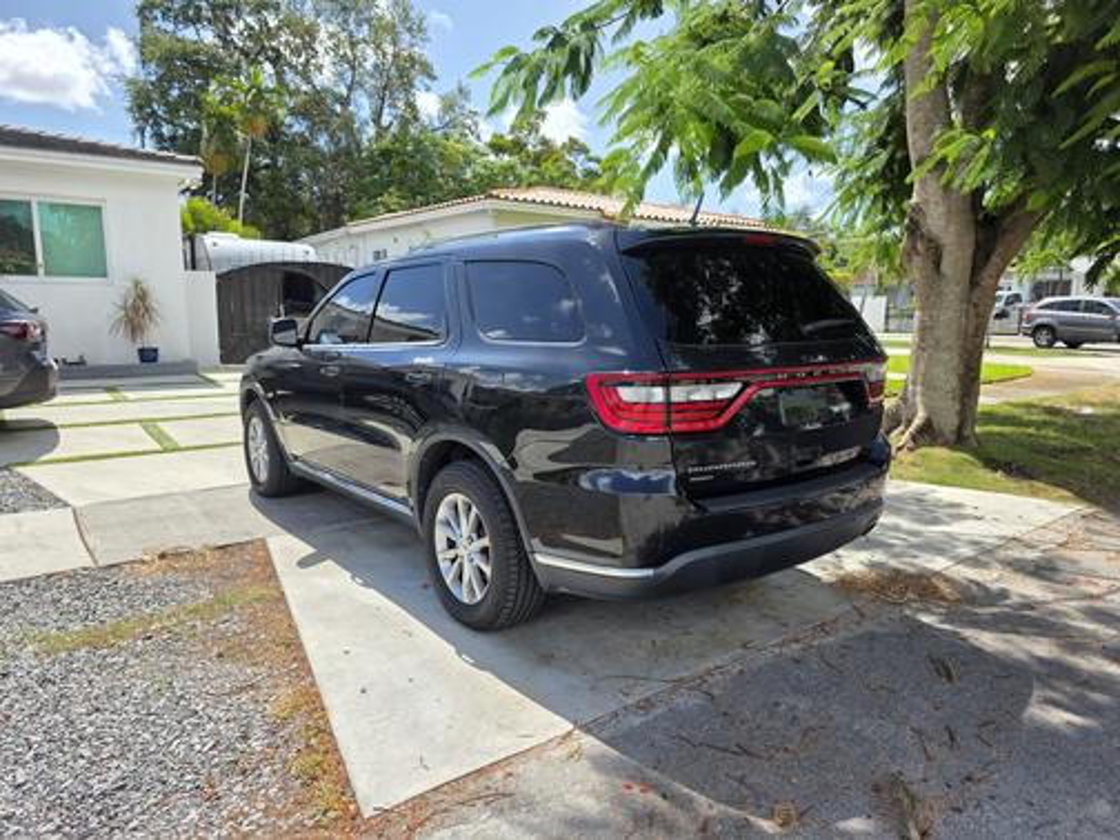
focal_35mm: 23
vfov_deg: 58.9
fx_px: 744
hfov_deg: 73.9
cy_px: 420
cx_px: 560
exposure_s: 1/3075
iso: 80
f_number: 1.7
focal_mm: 6.3
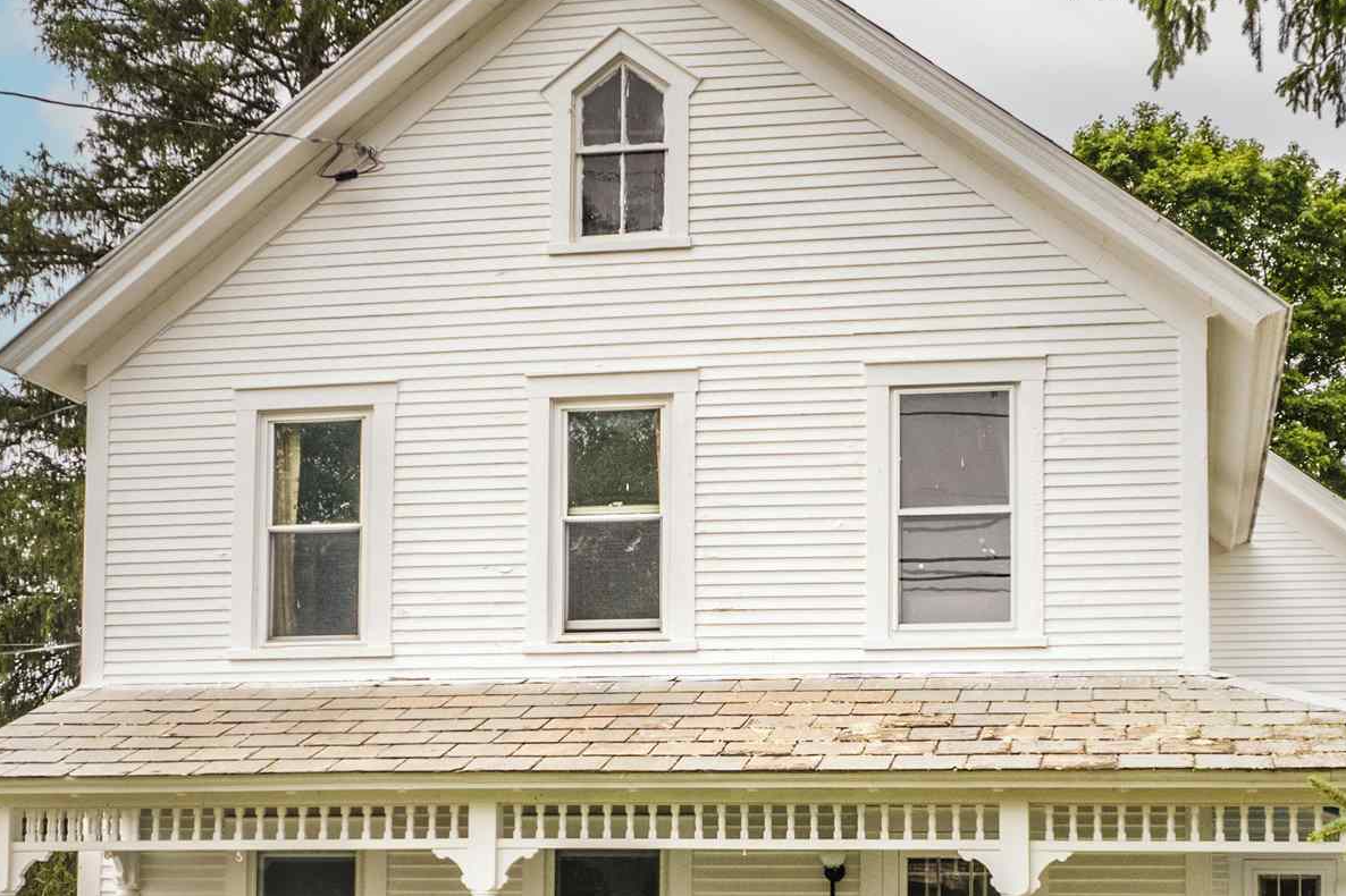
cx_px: 758
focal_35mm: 57
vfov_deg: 23.3
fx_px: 2130
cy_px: 771
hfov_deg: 35.0
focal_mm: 8.38
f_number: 2.8
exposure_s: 1/240
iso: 100
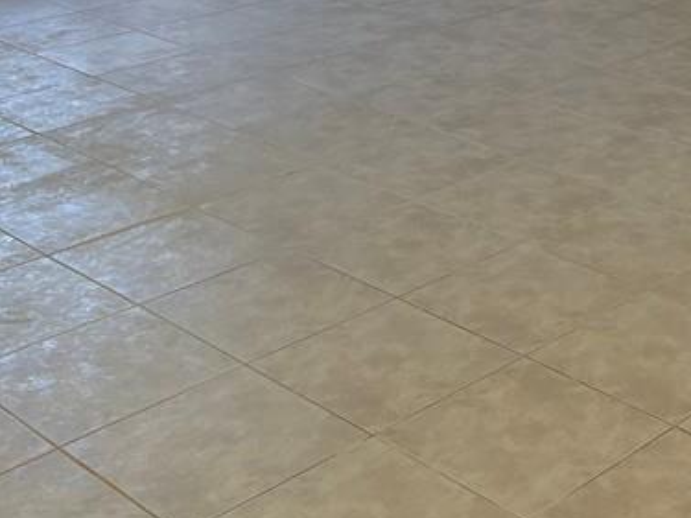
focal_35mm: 71
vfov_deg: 19.6
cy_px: -92
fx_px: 1417
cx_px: 647
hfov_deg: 26.3
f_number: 1.6
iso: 125
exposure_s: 1/234
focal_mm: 5.96
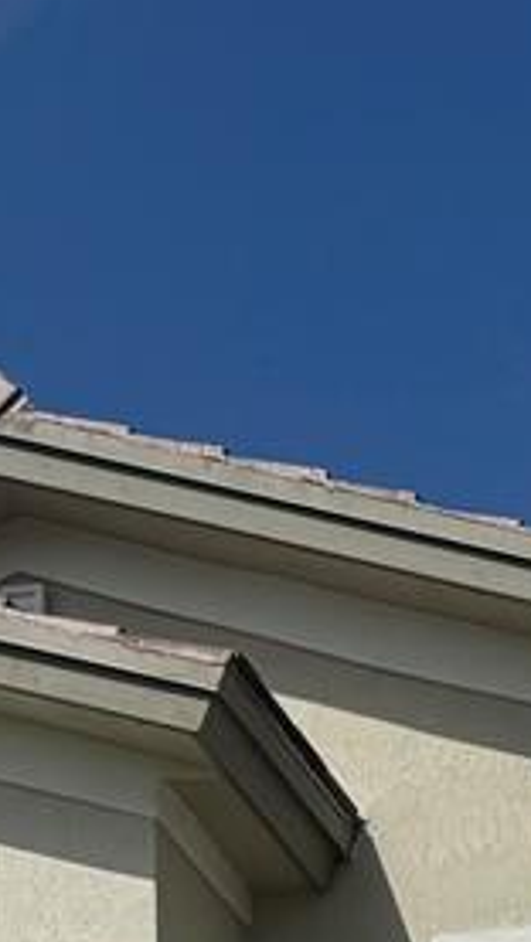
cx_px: 851
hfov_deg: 7.9
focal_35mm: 151
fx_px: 3776
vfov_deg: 13.1
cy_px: 1605
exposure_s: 1/12346
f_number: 1.78
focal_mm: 6.76
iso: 80
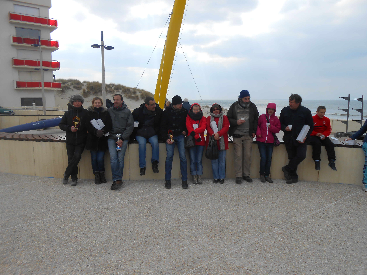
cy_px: 138
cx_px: 184
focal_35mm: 26
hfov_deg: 67.3
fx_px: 276
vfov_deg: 53.1
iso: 80
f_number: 3.5
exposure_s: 1/640
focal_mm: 4.6
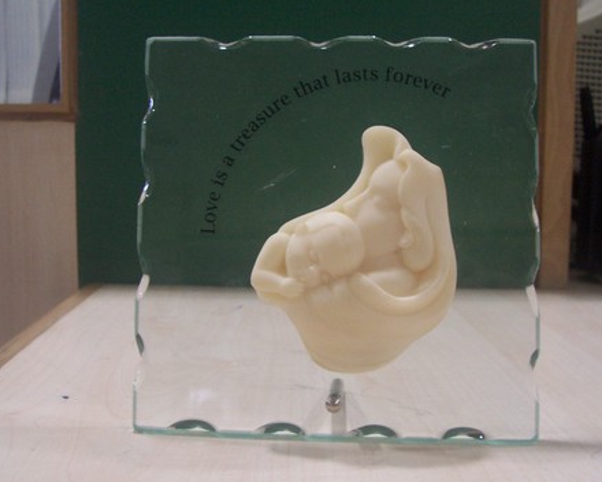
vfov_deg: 36.5
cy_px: 246
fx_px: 730
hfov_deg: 44.8
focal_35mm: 41
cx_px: 322
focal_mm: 5.6
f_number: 2.8
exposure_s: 1/20
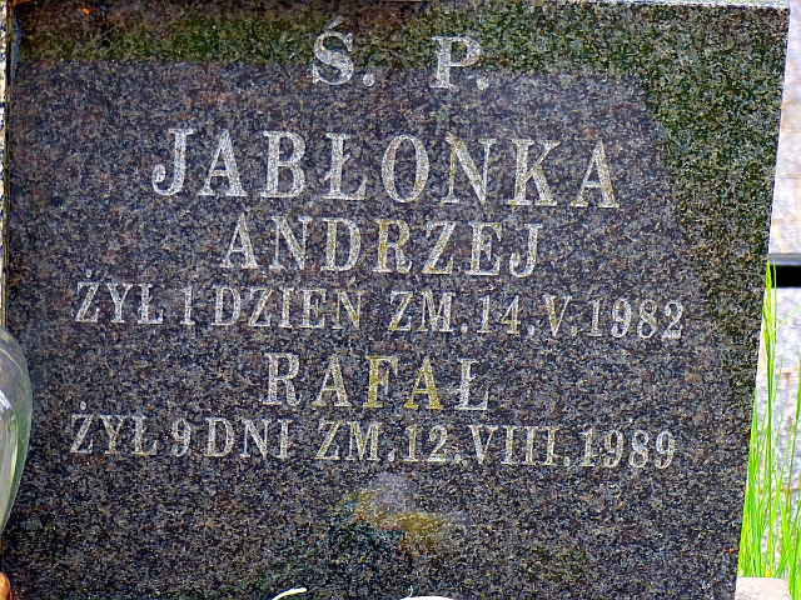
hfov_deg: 10.6
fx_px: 4304
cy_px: 300
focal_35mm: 186
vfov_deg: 8.0
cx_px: 400
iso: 100
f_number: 2.8
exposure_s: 1/125
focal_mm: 33.5
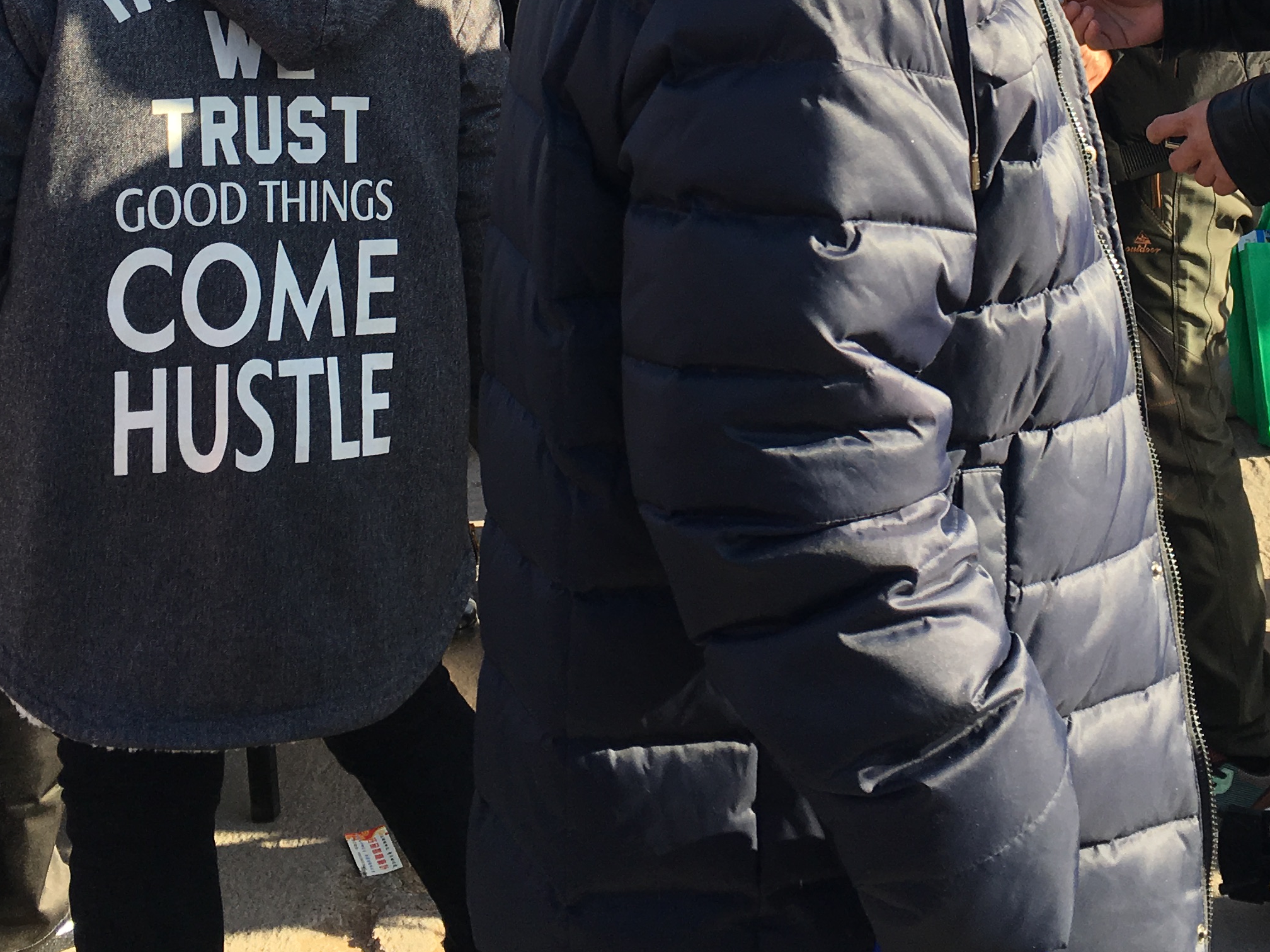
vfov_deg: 24.2
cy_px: 24
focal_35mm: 58
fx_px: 2128
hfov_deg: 32.9
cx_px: 854
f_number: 2.2
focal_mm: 4.15
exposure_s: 1/541
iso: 25
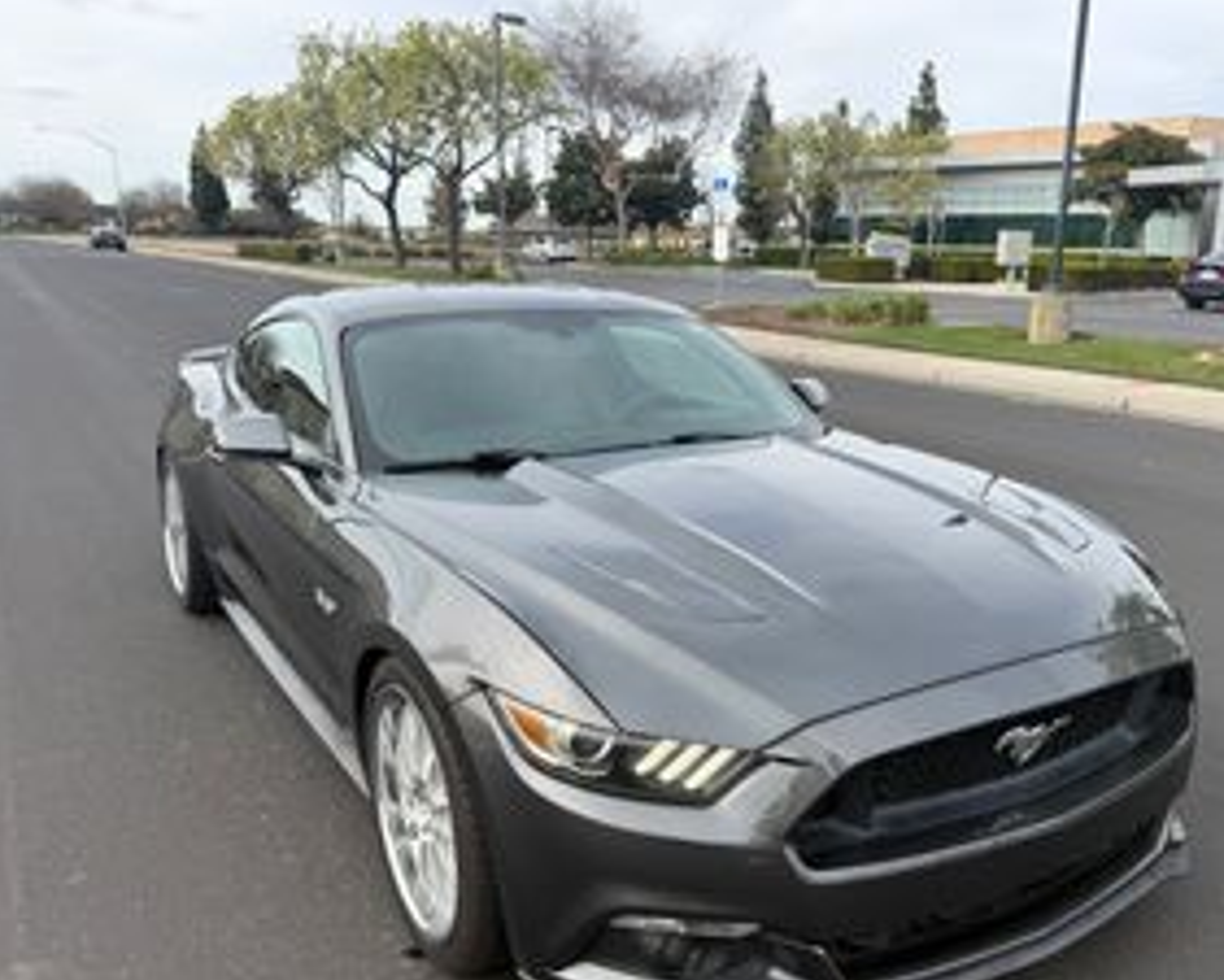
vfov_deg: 48.4
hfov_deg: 58.3
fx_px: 1087
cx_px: 732
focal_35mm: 30
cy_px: 566
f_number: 1.78
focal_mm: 6.76
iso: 80
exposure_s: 1/2232
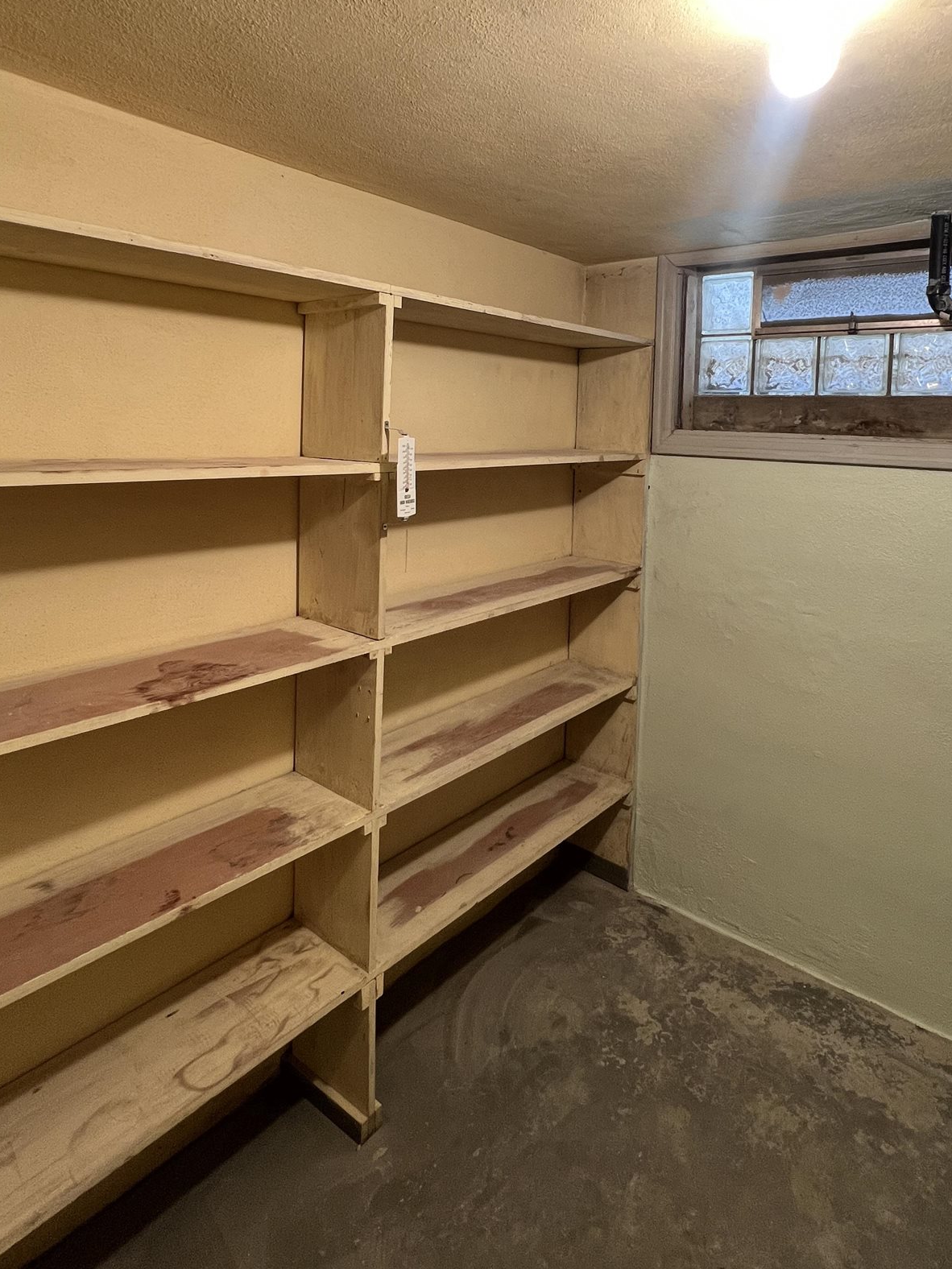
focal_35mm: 19
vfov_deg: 82.7
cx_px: 550
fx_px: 697
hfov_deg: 68.3
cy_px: 458
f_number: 1.8
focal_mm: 1.57
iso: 160
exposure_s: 1/120
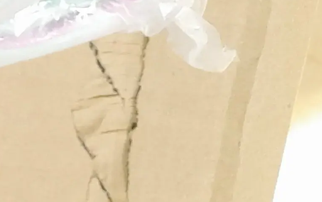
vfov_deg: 8.7
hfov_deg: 11.7
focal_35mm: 139
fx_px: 1220
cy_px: -247
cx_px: -497
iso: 250
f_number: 2
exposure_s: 1/50
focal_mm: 4.6
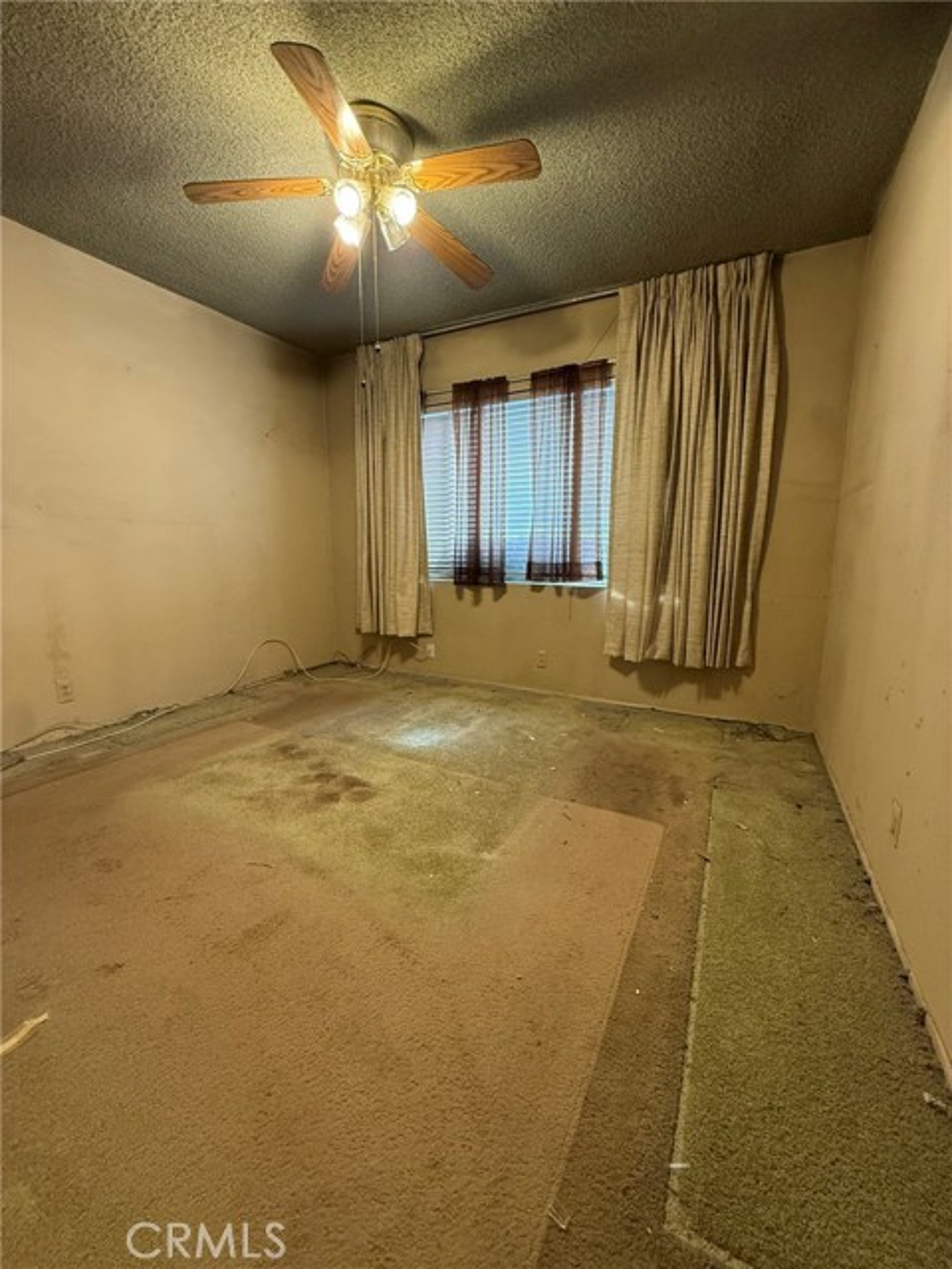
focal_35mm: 14
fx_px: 513
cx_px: 476
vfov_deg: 102.1
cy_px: 634
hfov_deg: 85.7
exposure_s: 1/120
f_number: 2.2
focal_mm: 2.22
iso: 320
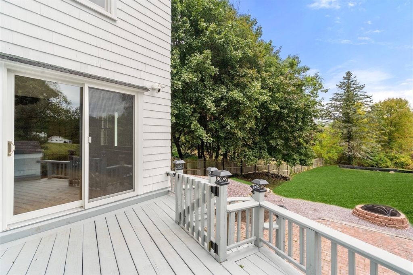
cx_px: 206
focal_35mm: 16
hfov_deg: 96.7
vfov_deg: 73.8
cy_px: 138
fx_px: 184
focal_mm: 16
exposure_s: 1/400
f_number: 7.1
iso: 800
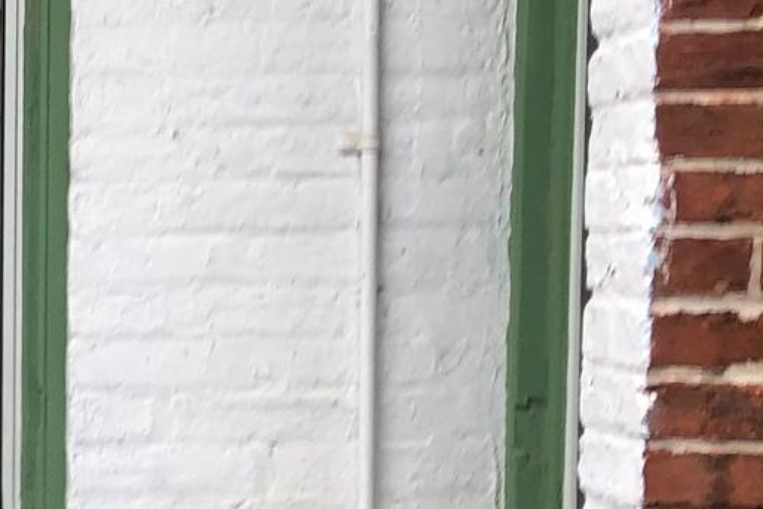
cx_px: -704
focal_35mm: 116
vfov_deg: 11.8
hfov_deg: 14.8
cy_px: 436
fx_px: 2459
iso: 20
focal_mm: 3.99
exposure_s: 1/120
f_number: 1.8
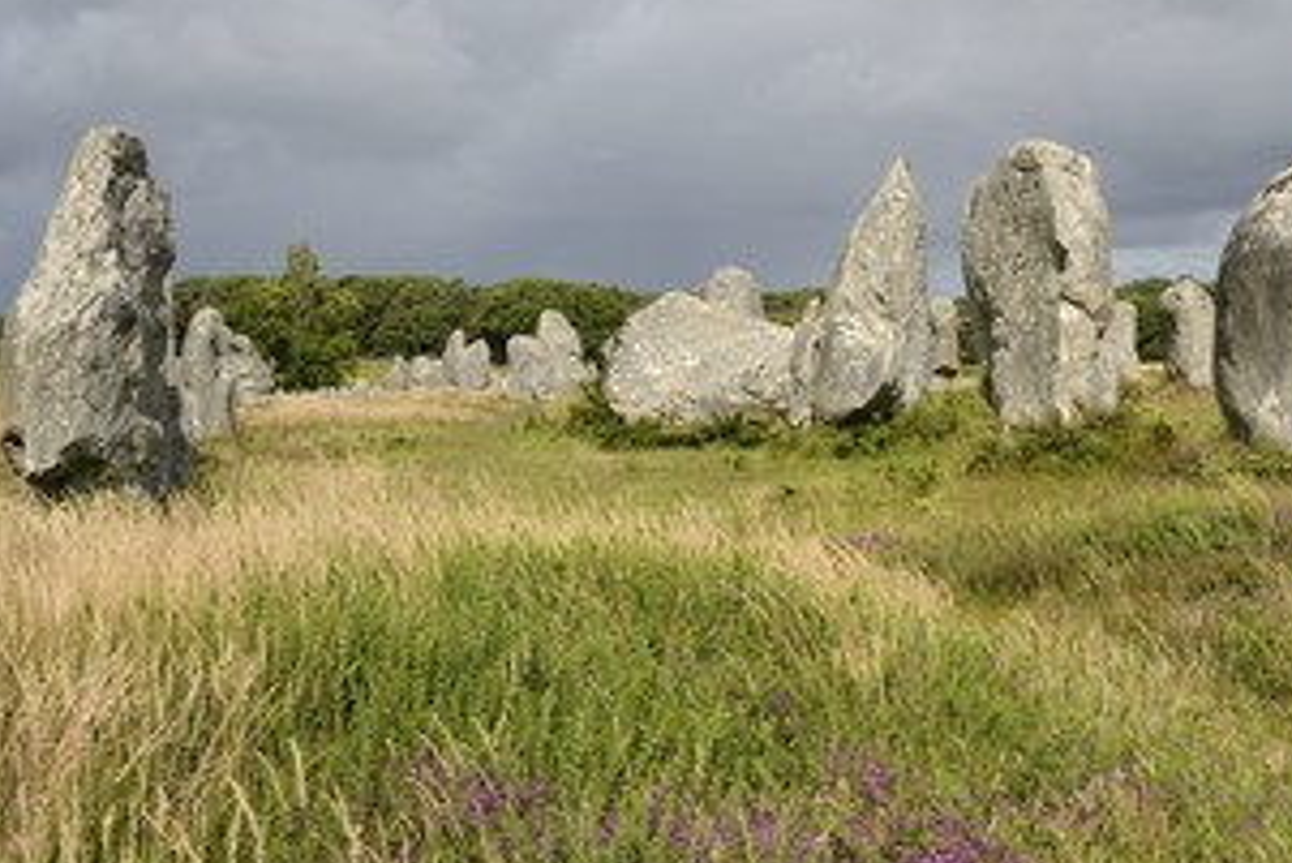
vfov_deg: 25.5
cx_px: 816
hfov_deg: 37.3
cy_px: 365
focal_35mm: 53
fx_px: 1903
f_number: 14
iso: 200
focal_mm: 38
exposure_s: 1/200
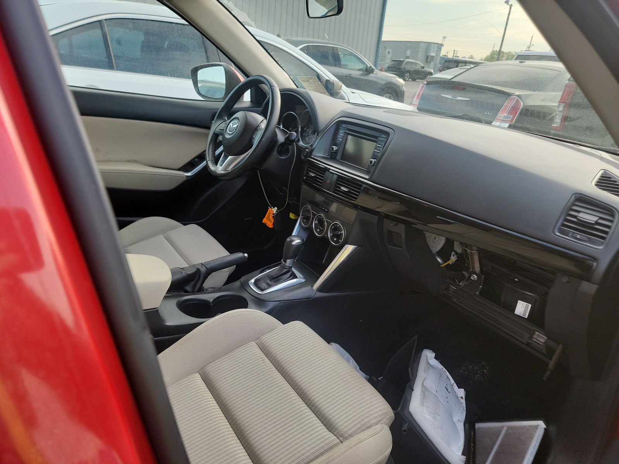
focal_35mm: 24
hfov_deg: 71.6
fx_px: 429
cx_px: 310
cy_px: 232
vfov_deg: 56.8
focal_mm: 6.7
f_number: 1.8
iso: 50
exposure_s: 1/59
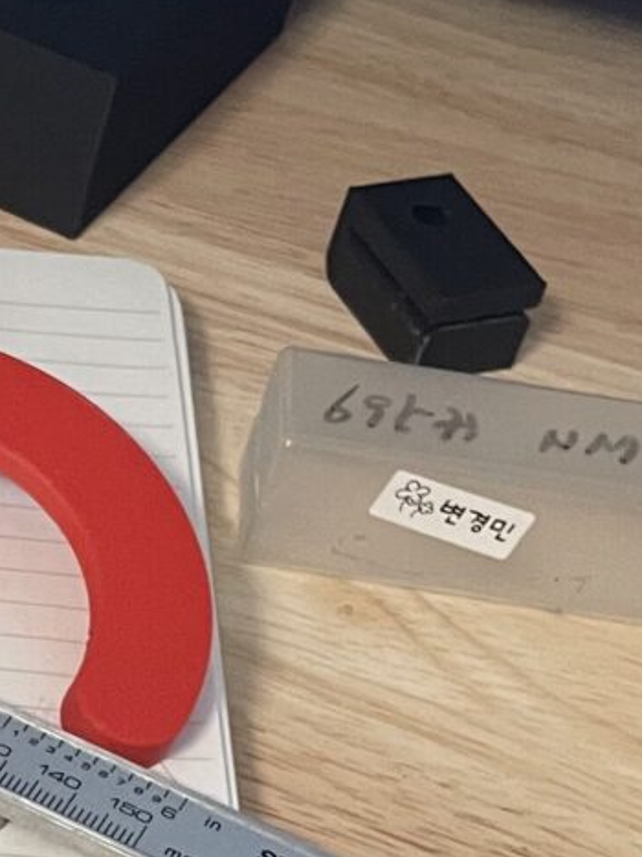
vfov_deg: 17.5
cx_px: -486
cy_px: 1037
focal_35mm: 107
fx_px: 2647
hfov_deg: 12.7
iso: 250
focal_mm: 4.2
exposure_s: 1/60
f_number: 1.6
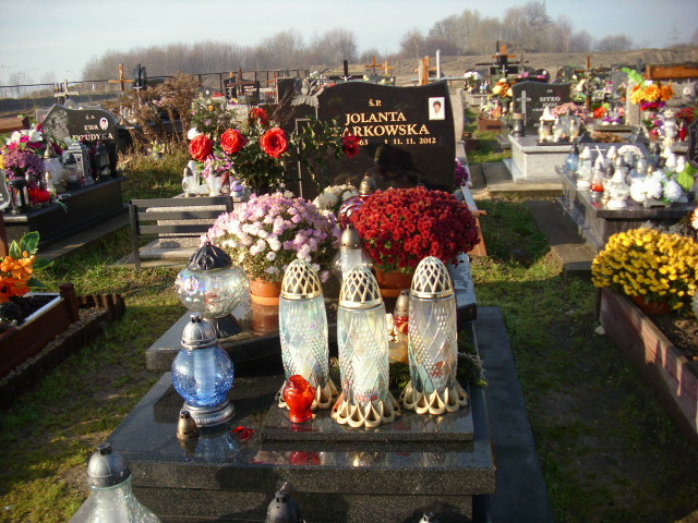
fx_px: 746
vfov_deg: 38.7
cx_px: 349
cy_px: 262
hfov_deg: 50.1
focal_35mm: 37
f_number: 2.8
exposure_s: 1/521
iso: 50
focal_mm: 6.2
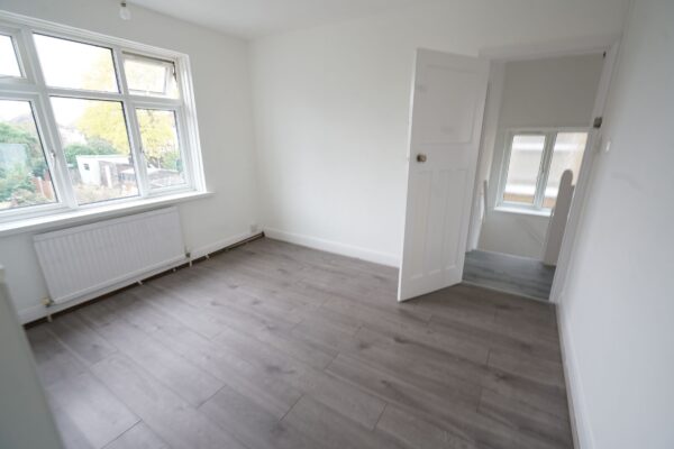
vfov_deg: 73.7
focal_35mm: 16
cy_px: 224
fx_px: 300
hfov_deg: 96.7
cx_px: 337
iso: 400
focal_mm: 16
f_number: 7.1
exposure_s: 1/15
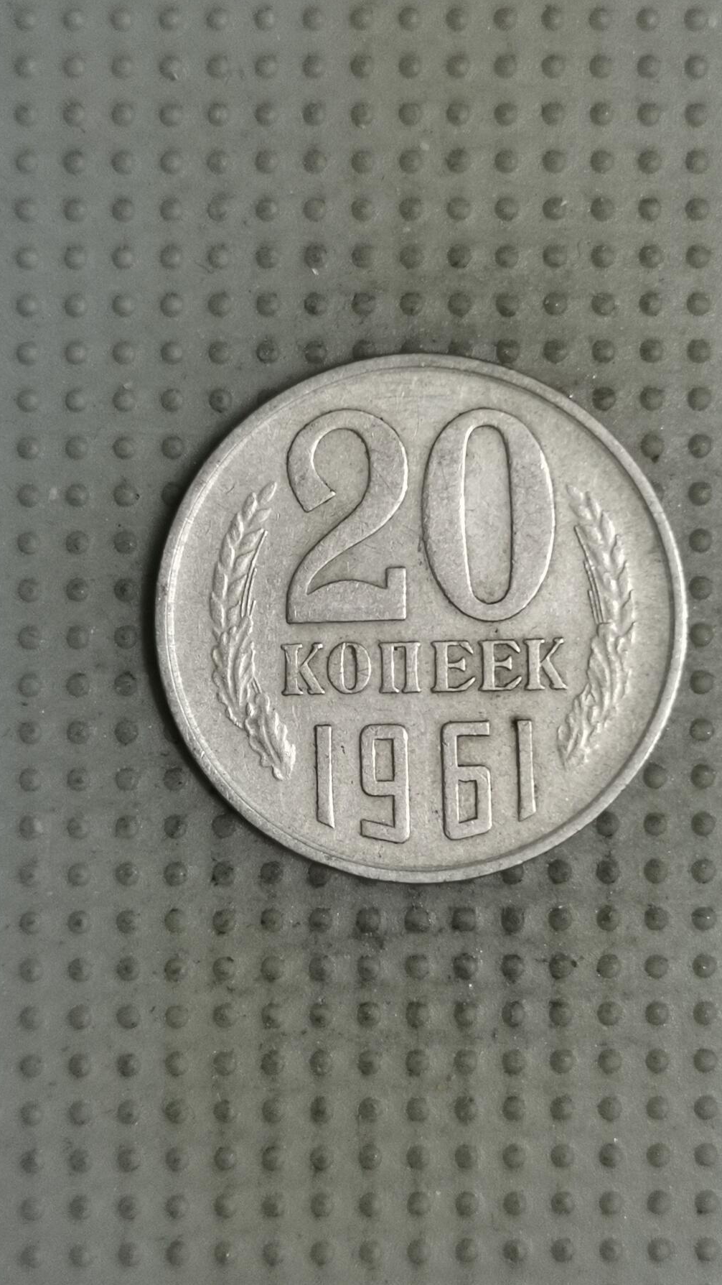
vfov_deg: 36.6
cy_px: 640
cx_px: 397
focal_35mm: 57
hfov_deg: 21.1
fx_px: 1940
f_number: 1.8
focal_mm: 4.75
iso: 400
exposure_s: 1/25.7
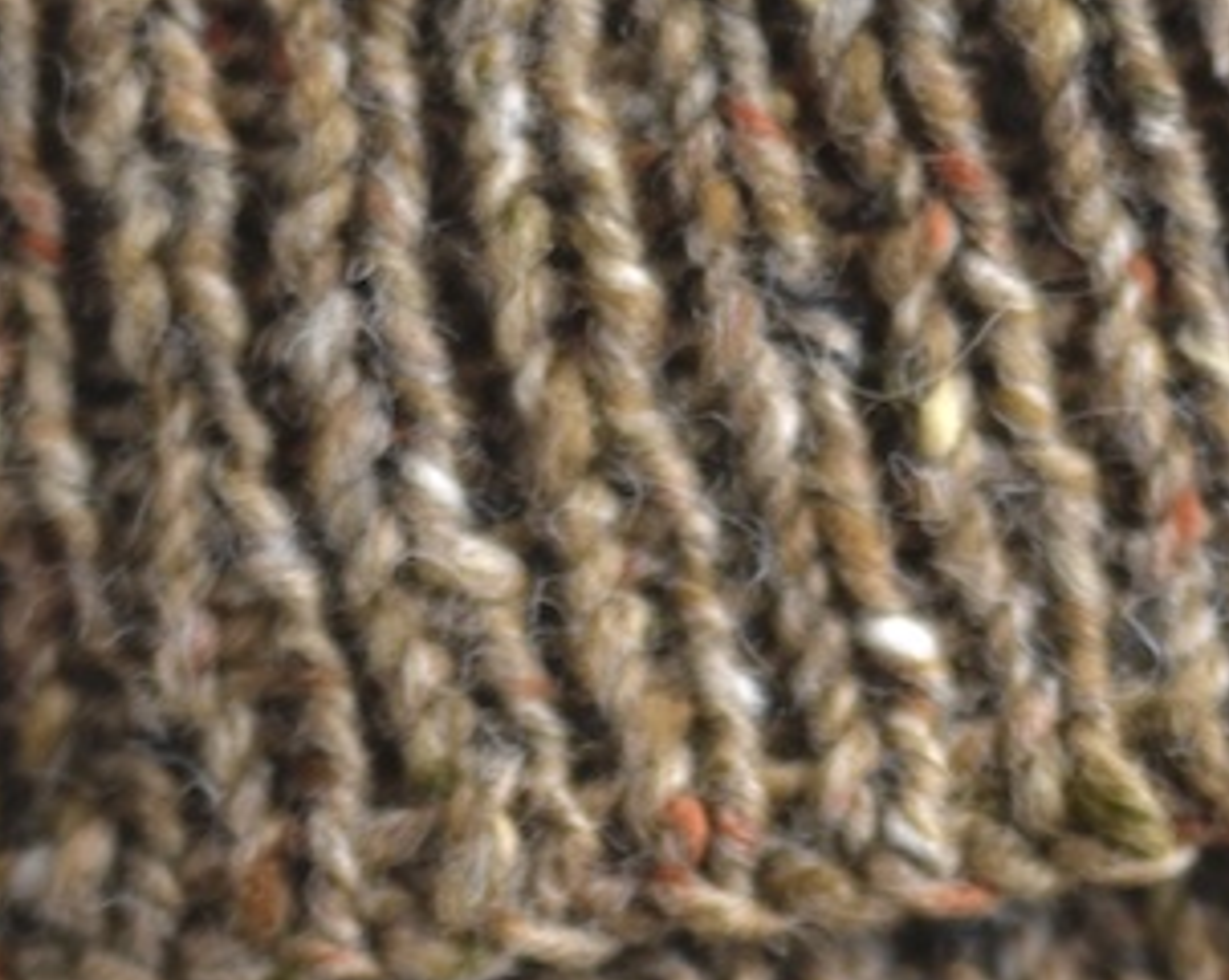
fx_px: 8685
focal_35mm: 239
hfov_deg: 8.1
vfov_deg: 6.4
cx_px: 547
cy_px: 1419
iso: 200
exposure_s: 1/100
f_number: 2
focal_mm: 50
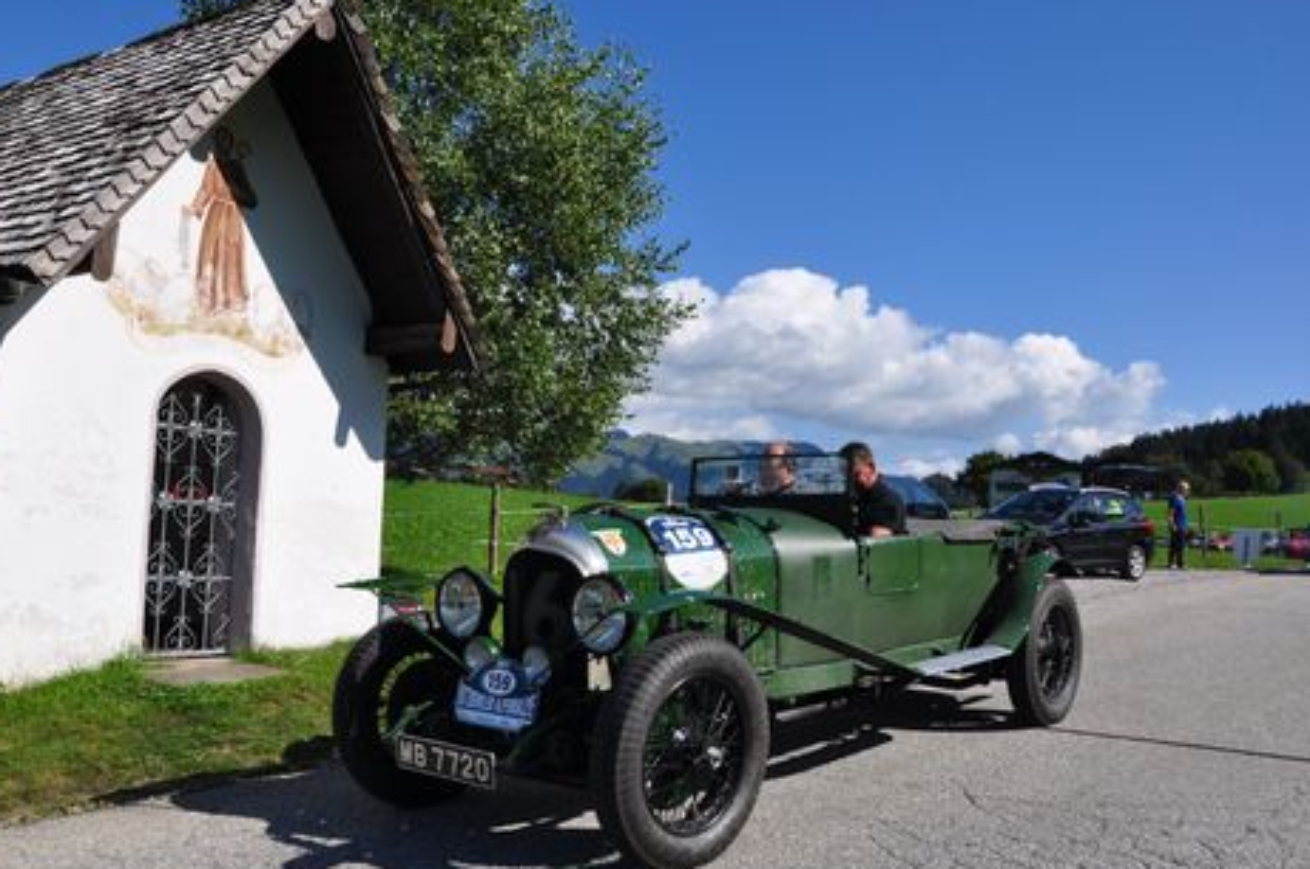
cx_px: 600
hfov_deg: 61.9
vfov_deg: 43.5
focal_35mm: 30
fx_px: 1090
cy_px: 437
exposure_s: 1/320
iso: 200
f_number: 10
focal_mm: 18
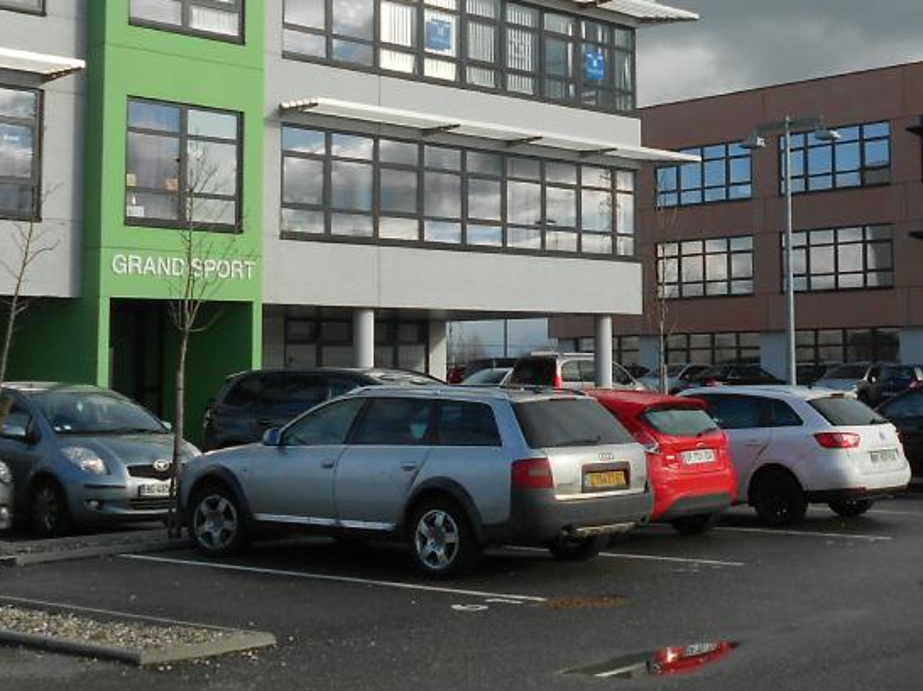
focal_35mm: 68
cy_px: 215
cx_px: 720
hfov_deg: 28.1
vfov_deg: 21.5
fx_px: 1812
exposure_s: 1/800
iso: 80
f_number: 3.4
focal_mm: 5.1
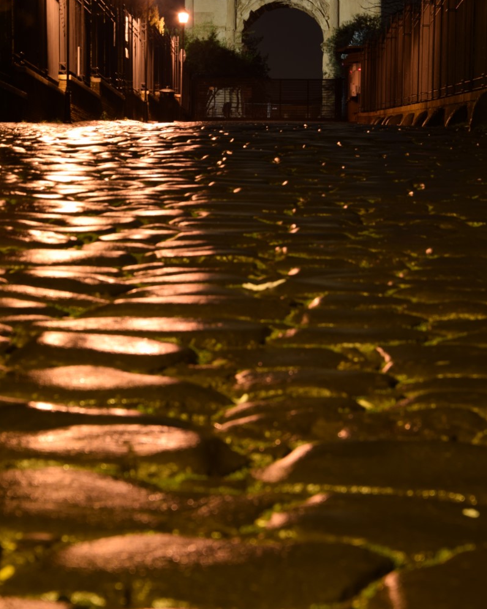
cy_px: 243
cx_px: 244
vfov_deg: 16.1
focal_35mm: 119
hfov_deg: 13.0
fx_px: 2144
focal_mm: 70
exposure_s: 5
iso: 200
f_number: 9
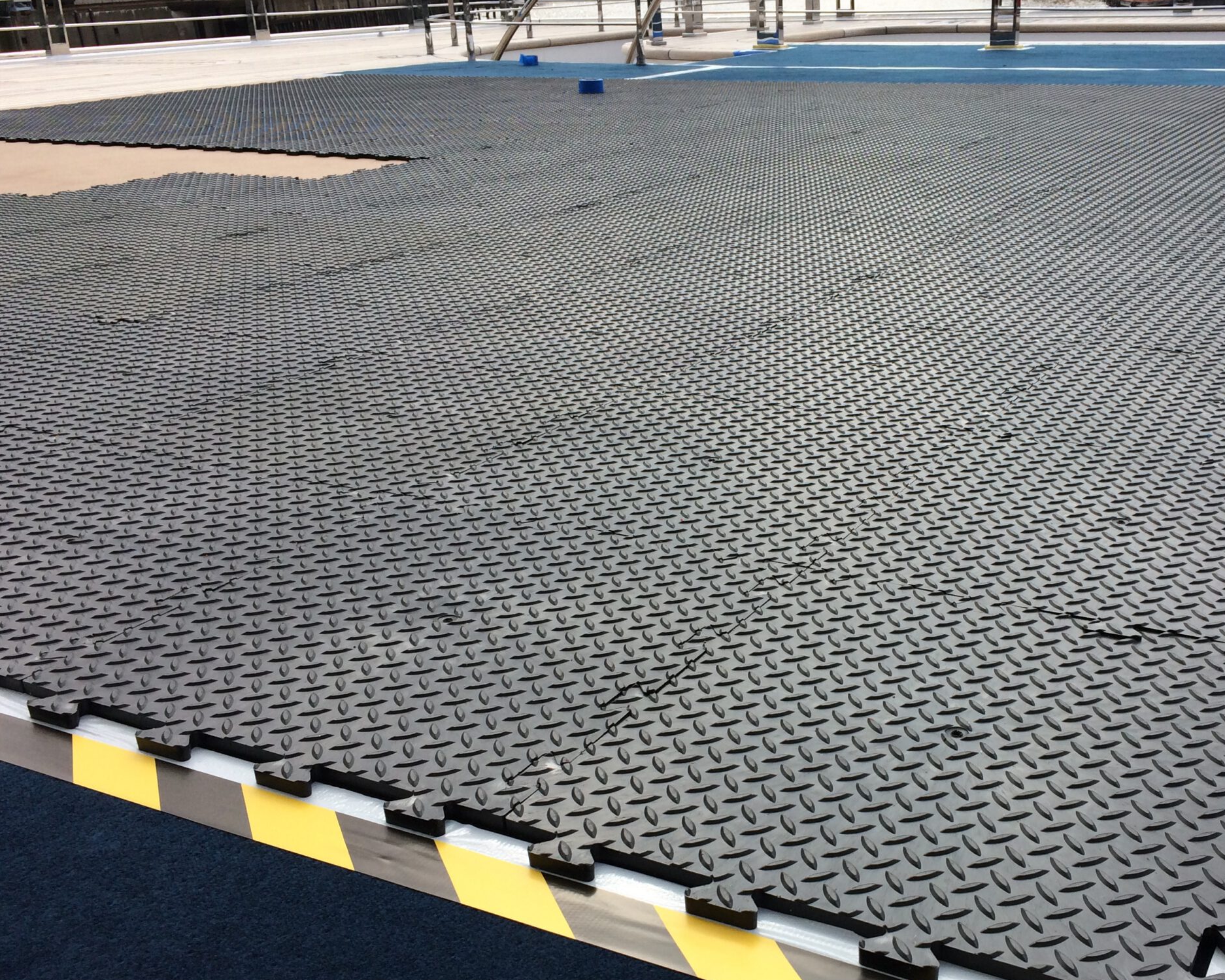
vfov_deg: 37.2
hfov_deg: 45.3
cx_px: 783
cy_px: 592
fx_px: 1450
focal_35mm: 40
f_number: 2.2
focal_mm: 4.12
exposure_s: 1/2160
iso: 40
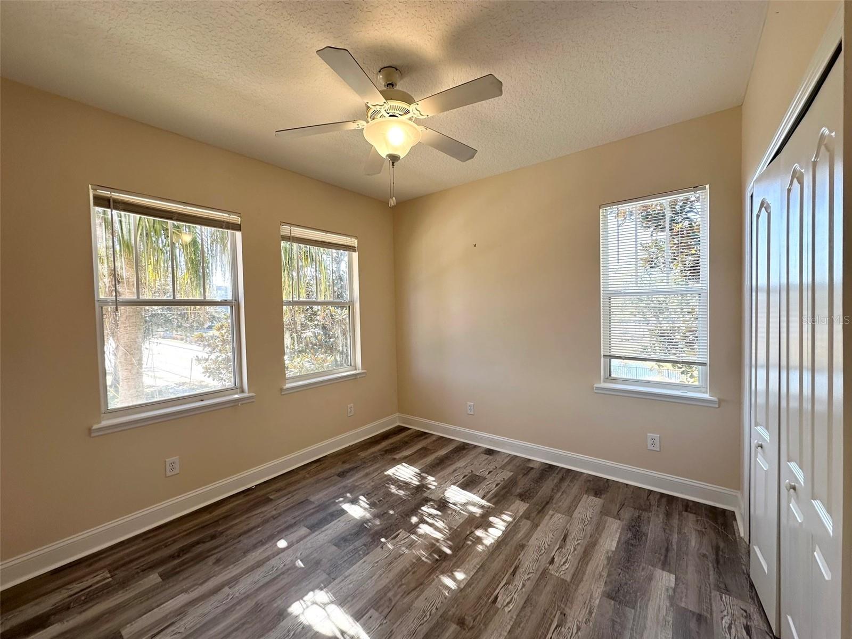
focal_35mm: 14
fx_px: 345
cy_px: 320
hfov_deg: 102.1
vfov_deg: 85.7
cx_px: 426
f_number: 2.2
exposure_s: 1/99
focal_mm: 2.22
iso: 50
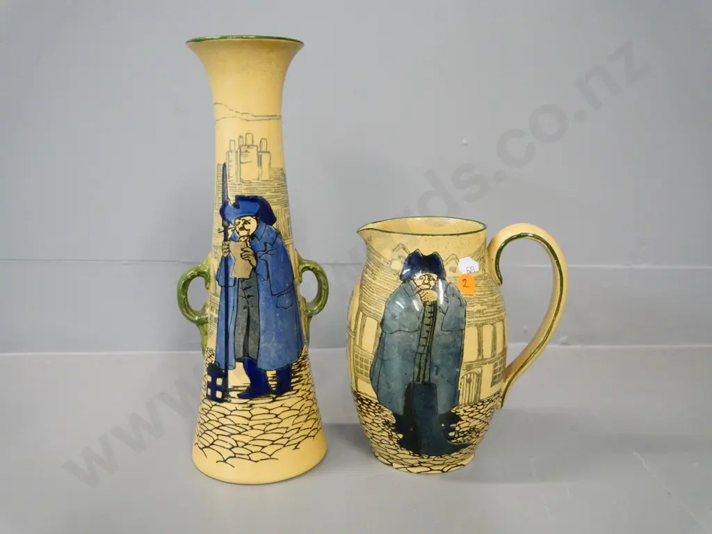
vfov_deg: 41.8
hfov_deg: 54.0
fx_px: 699
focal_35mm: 34
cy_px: 267
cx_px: 356
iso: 3200
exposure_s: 1/125
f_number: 3.8
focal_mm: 17
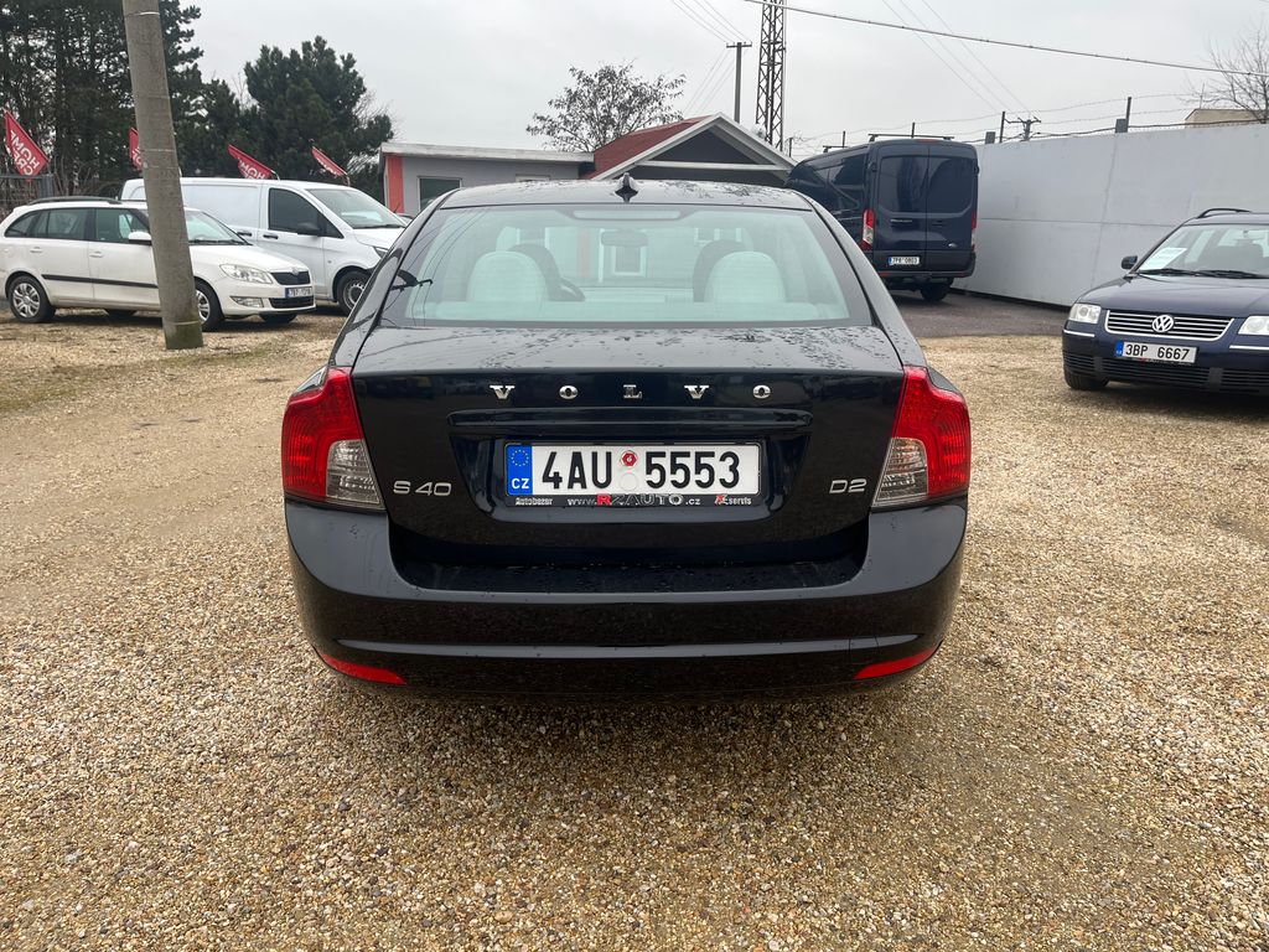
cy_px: 476
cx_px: 634
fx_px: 953
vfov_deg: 53.1
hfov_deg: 67.3
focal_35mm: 26
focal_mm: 5.1
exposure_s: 1/583
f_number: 1.6
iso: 50
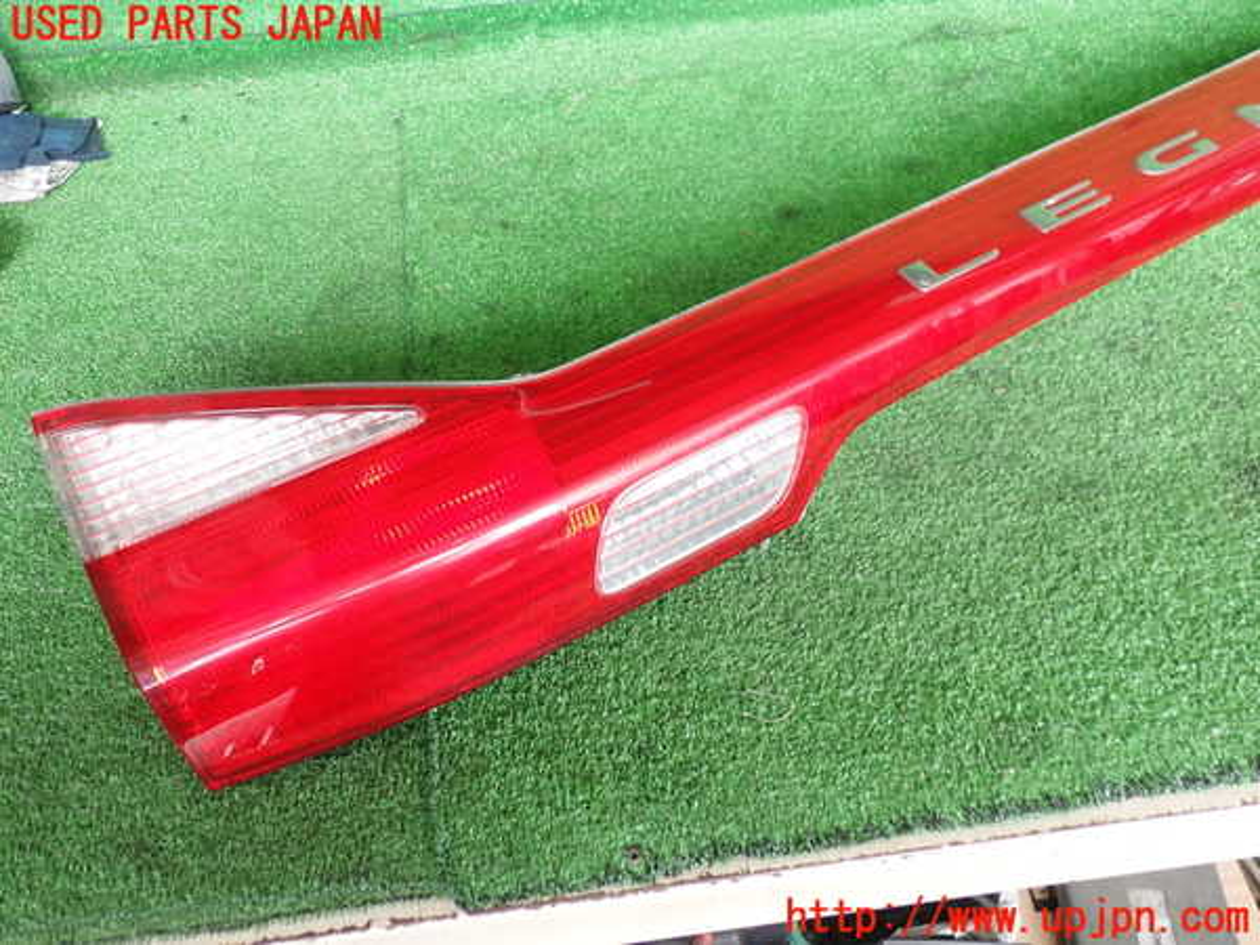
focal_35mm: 30
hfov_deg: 60.0
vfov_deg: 46.8
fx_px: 1092
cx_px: 630
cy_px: 472
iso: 200
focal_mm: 5.4
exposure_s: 1/40
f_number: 2.3
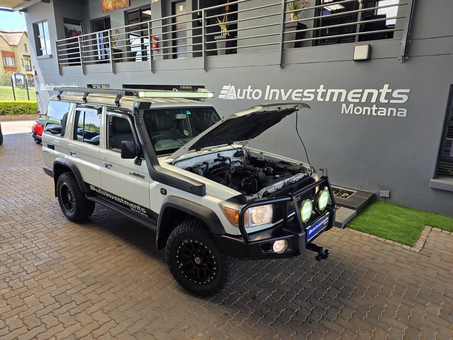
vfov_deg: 58.9
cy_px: 170
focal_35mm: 23
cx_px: 226
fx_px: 301
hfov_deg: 73.9
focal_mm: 6.25
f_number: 1.7
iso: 32
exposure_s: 1/180
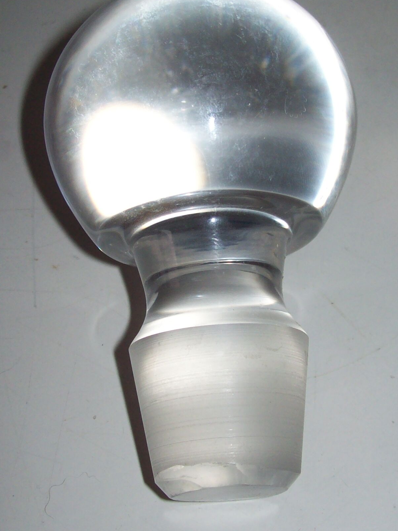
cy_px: 240
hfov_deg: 22.9
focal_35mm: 64
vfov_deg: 30.3
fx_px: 982
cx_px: 205
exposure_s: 1/64
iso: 80
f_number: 2.7
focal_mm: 6
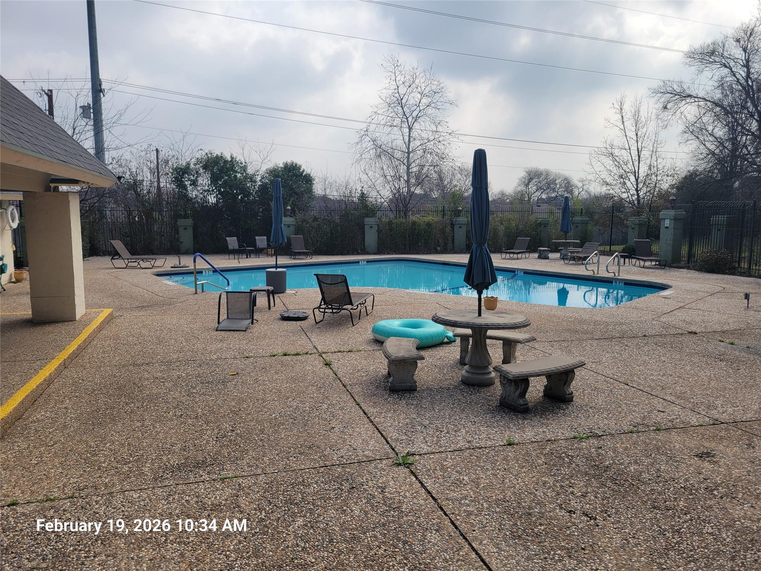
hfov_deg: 67.3
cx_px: 380
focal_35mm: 26
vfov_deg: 53.1
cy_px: 286
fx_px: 572
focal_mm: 5.4
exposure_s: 1/2752
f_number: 1.8
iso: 40
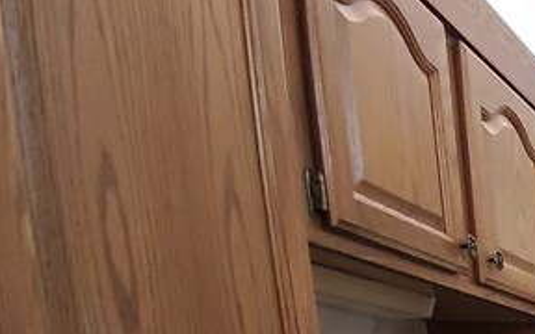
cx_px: 858
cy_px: 575
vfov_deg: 20.2
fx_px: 714
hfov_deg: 25.9
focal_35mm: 49
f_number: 2.2
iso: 320
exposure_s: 1/59
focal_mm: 1.8
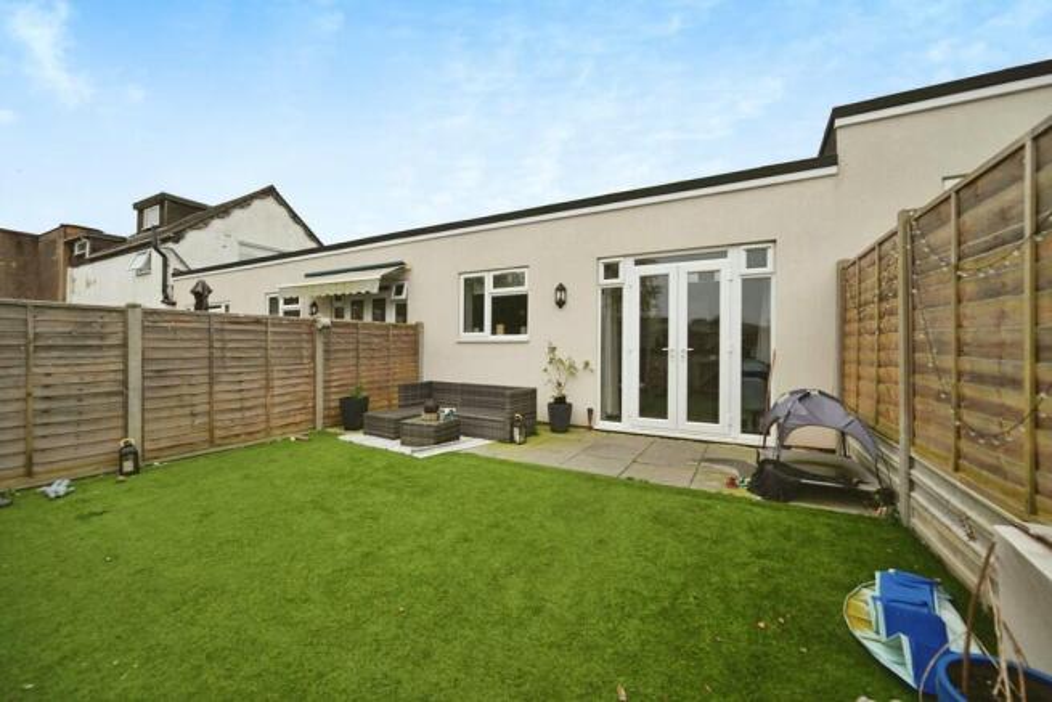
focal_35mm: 14
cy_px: 351
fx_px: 409
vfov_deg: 81.2
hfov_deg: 104.2
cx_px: 526
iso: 100
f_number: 5.6
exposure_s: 1/125
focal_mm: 14
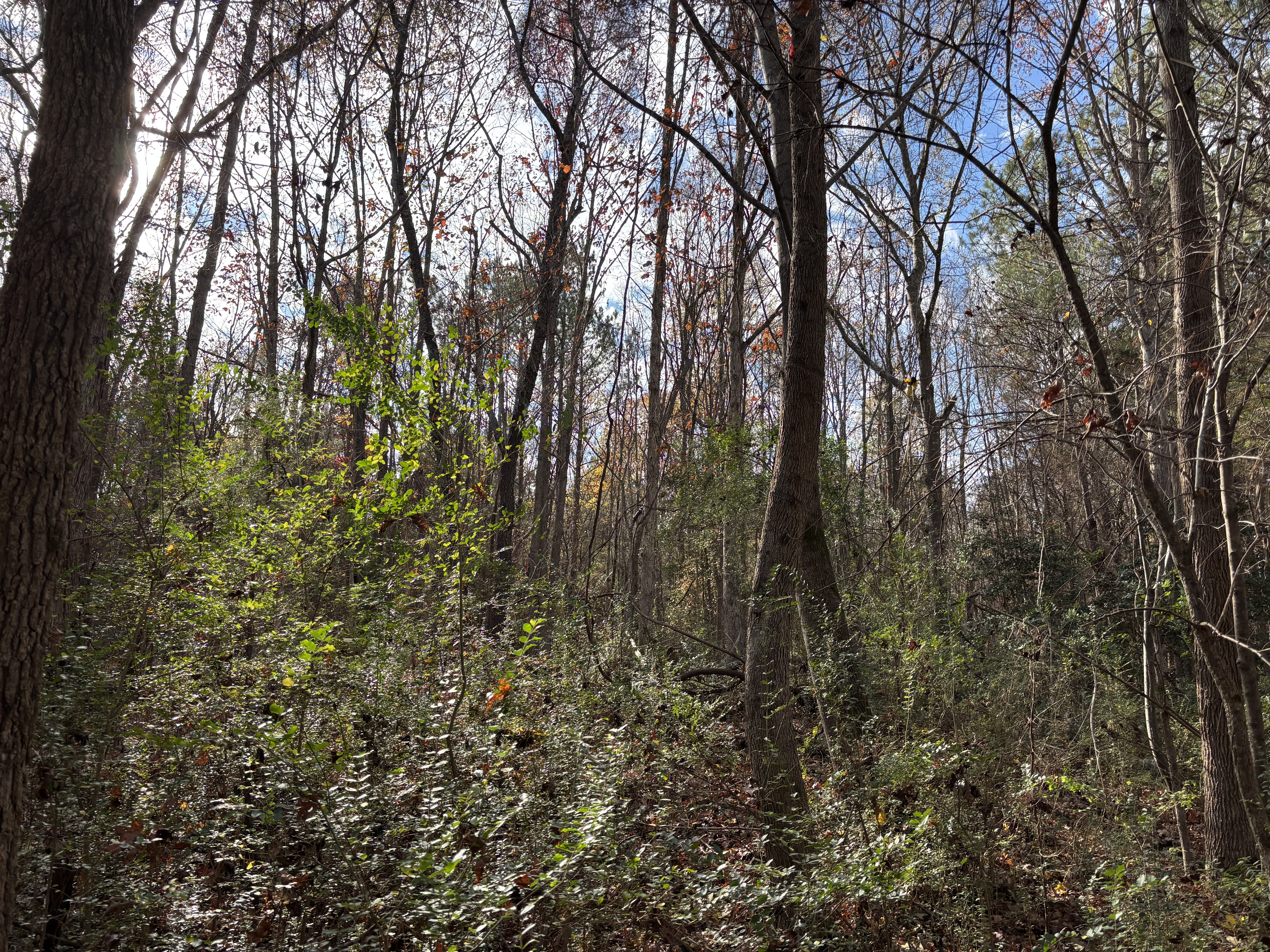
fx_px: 954
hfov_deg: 67.3
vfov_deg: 53.1
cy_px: 476
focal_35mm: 26
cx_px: 635
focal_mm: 5.96
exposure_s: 1/1068
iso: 50
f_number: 1.6
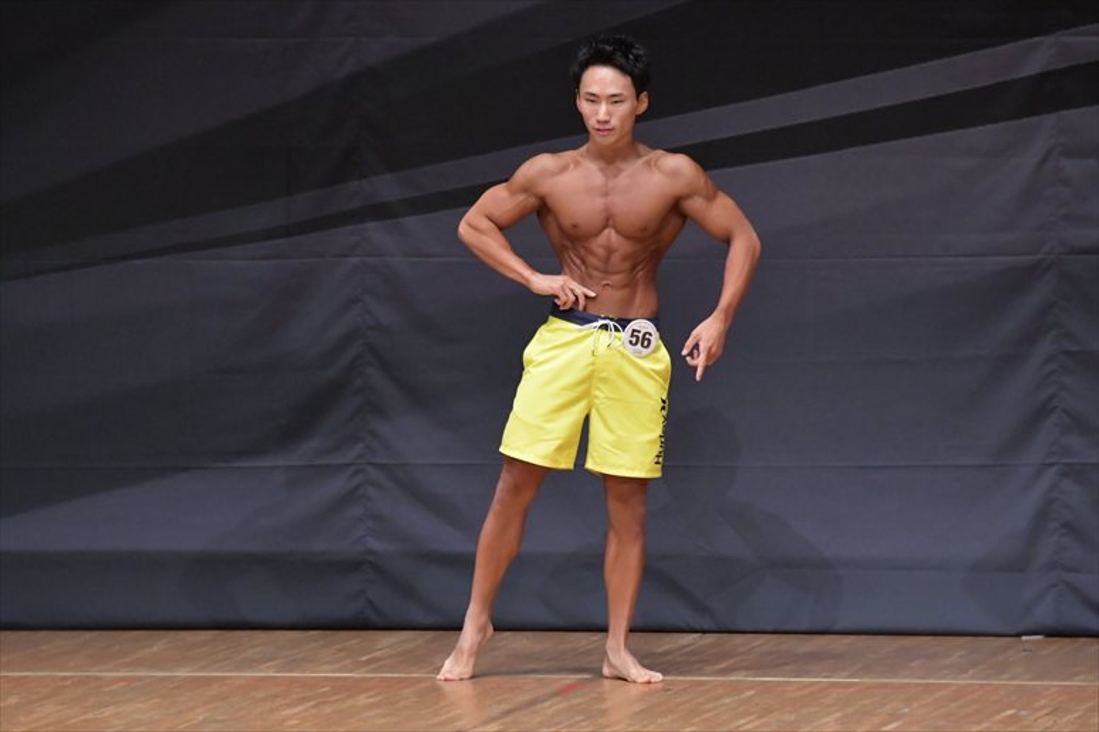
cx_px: 550
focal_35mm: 345
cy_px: 366
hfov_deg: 6.0
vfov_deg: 4.0
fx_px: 10527
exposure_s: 1/400
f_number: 5.6
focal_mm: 230
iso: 6400
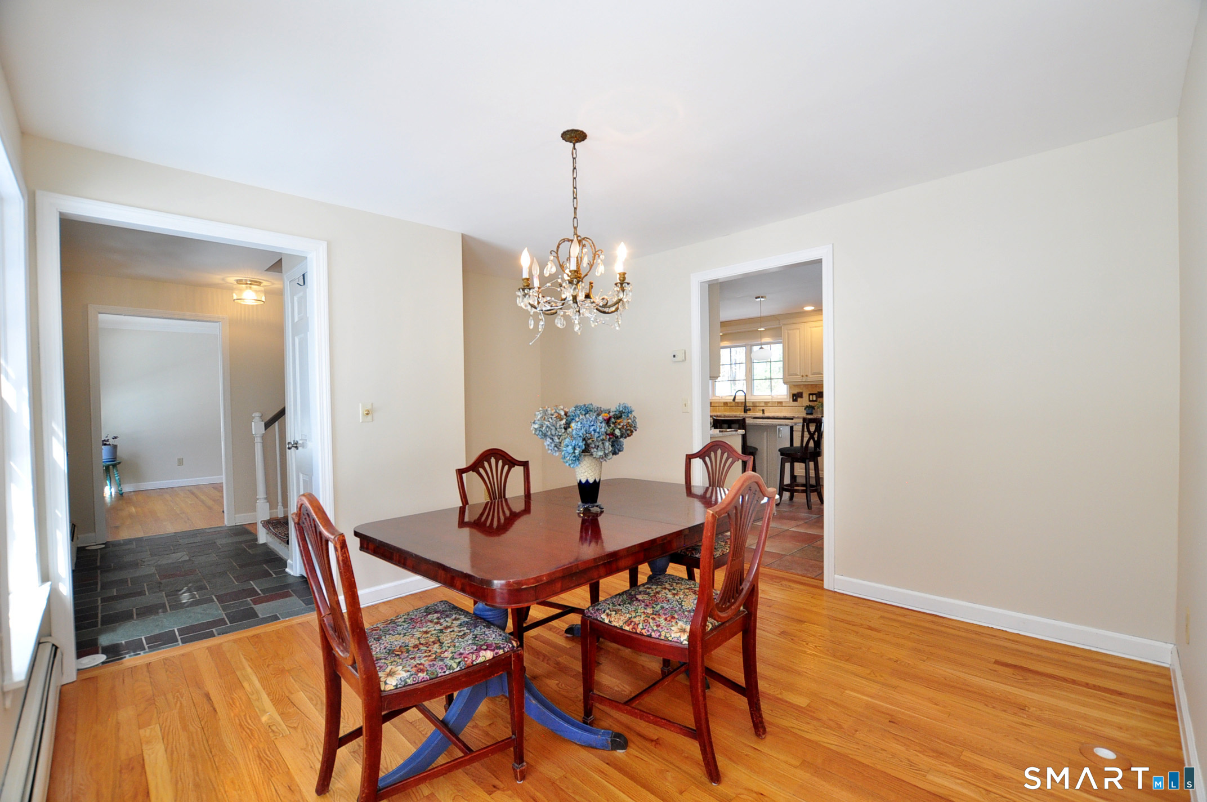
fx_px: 502
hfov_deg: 100.5
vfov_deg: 77.2
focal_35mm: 15
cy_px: 401
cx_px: 604
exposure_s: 1/60
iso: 500
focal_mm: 10
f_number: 5
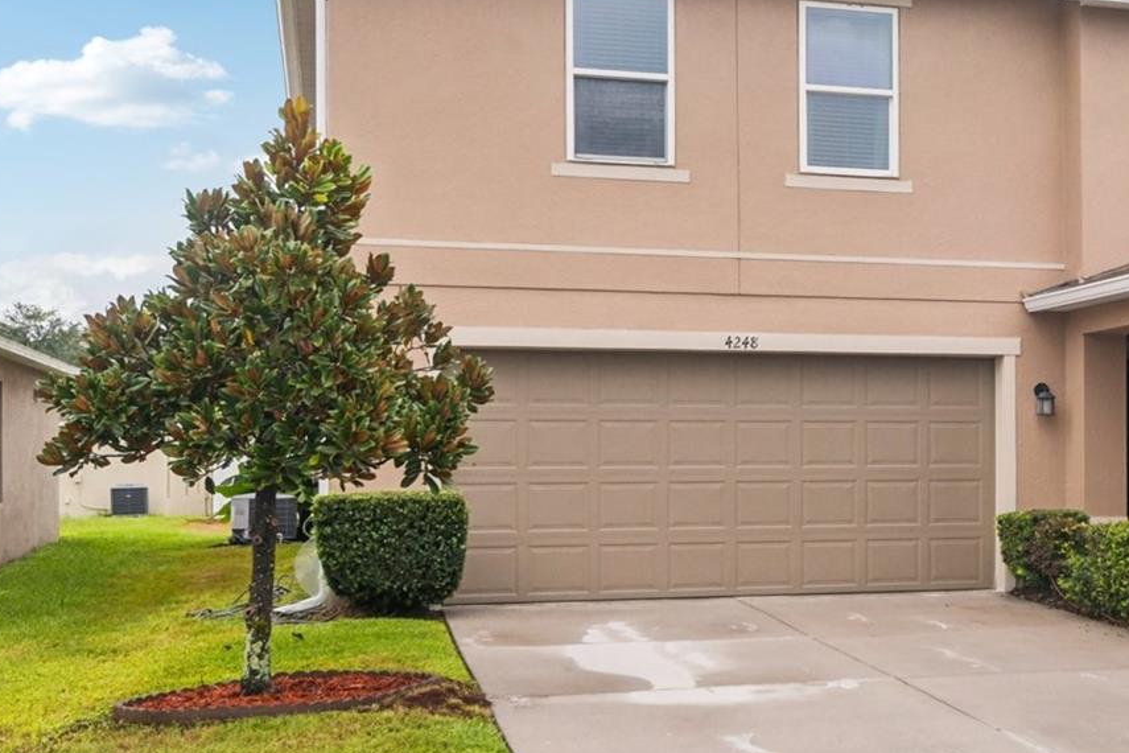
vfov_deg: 23.2
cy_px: 226
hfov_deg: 32.7
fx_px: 1819
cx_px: 1015
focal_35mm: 58
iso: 400
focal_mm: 31
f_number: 8
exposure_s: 1/160
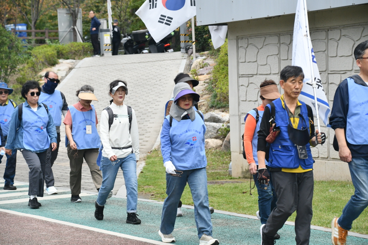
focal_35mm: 120
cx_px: 184
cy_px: 122
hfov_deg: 17.1
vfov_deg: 11.4
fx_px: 1227
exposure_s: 1/400
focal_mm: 80
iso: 1000
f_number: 5.3
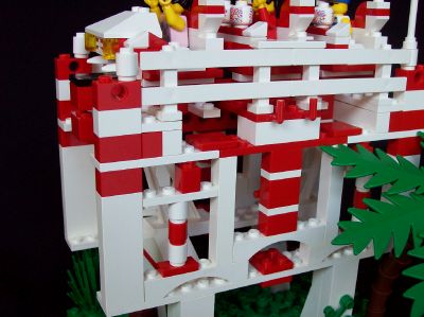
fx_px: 551
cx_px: 212
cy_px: 158
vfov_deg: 32.1
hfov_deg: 42.1
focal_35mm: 45
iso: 101
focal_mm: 7.6
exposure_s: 1/42
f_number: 3
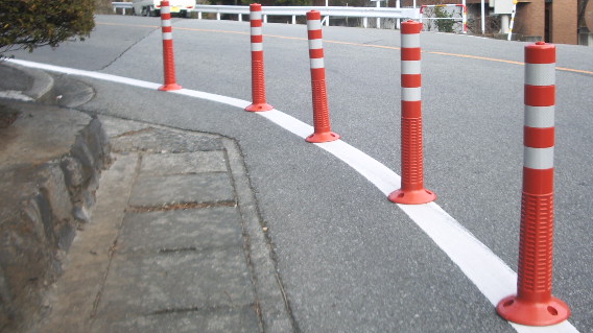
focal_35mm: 43
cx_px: 333
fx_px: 676
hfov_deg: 47.3
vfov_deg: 27.6
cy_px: 127
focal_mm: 5.8
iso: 50
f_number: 2.6
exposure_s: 1/125
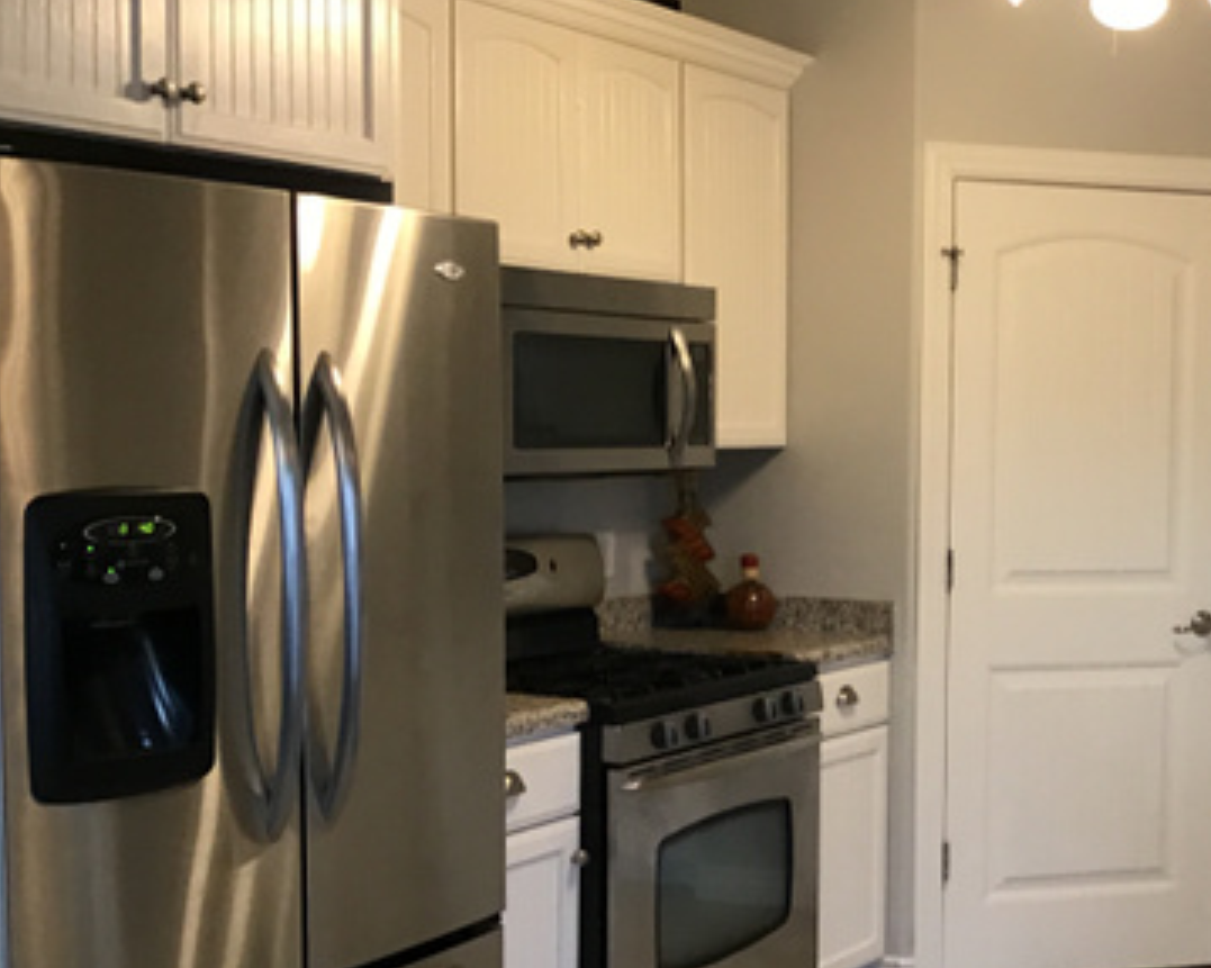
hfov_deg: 33.4
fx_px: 1935
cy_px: 519
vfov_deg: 28.1
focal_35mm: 54
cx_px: 1019
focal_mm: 3.3
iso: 80
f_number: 2.4
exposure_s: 1/30
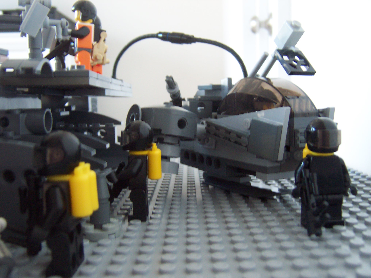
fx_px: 386
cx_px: 186
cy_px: 139
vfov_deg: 39.7
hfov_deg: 51.4
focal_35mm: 36
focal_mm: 5.6
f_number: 2.8
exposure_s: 1/8
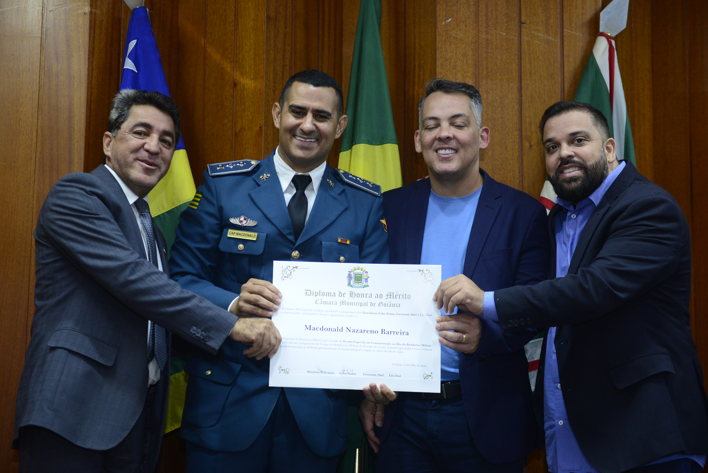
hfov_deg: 32.4
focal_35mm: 62
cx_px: 354
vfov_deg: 21.9
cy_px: 236
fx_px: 1220
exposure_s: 1/125
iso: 2000
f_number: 4
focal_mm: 62
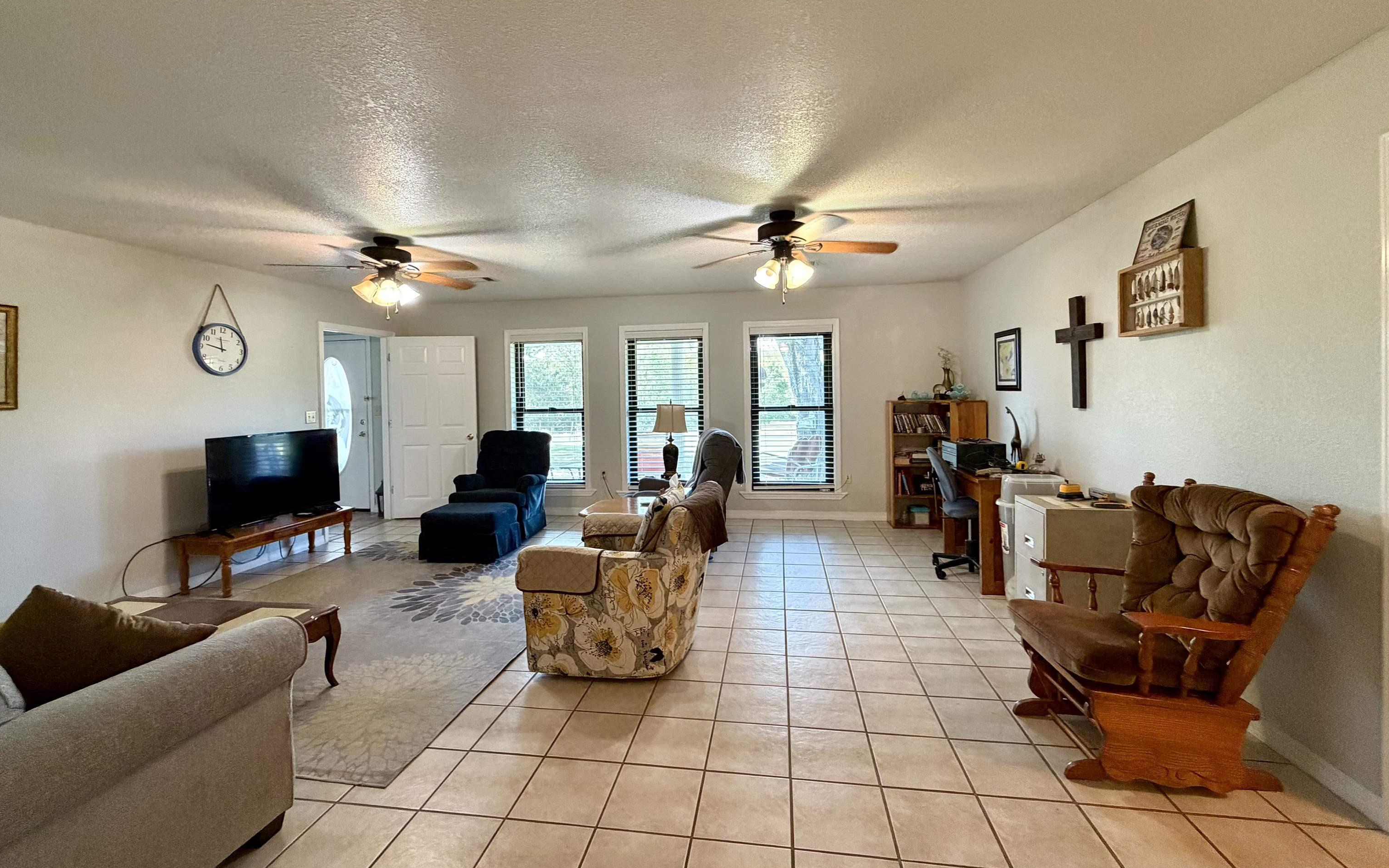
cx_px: 700
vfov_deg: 74.7
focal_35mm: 15
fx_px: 568
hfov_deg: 101.5
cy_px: 397
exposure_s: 1/60
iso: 400
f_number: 2.2
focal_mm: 2.22
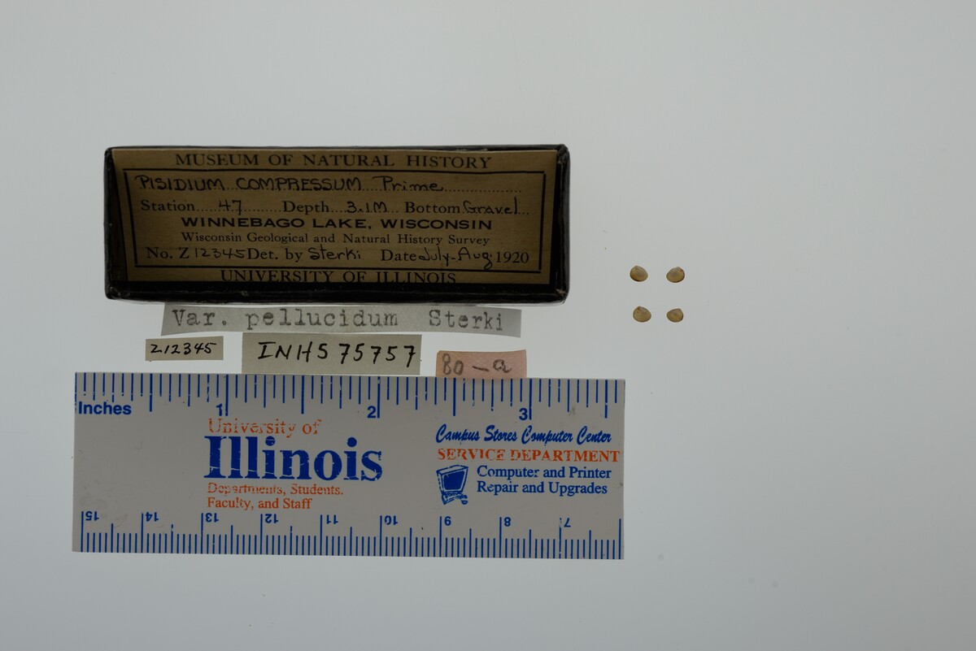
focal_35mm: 60
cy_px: 326
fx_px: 1627
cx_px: 488
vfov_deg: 22.6
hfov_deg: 33.4
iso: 100
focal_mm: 60
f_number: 10
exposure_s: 1/160
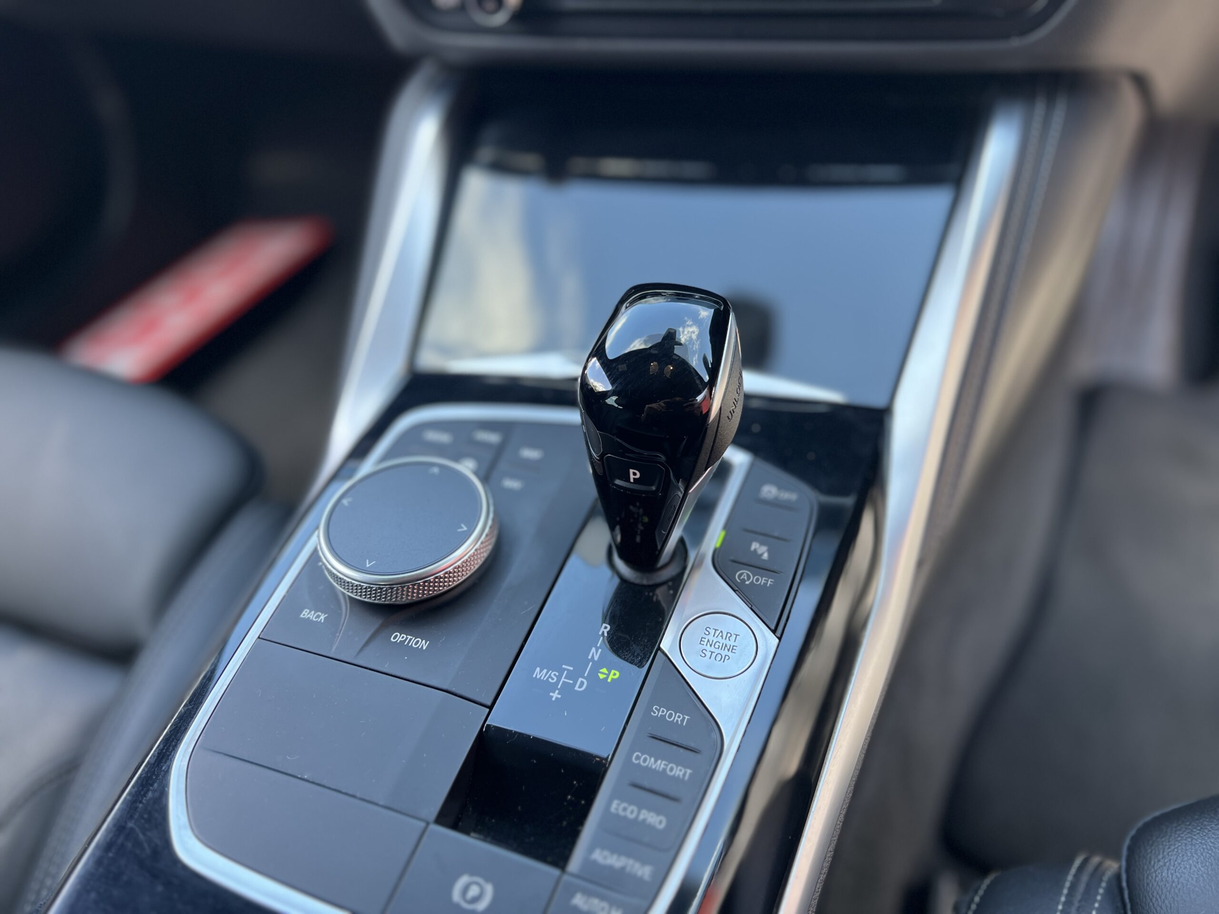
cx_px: 610
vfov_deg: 53.1
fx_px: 916
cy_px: 457
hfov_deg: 67.3
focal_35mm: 26
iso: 40
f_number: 1.5
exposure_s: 1/121
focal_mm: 5.7
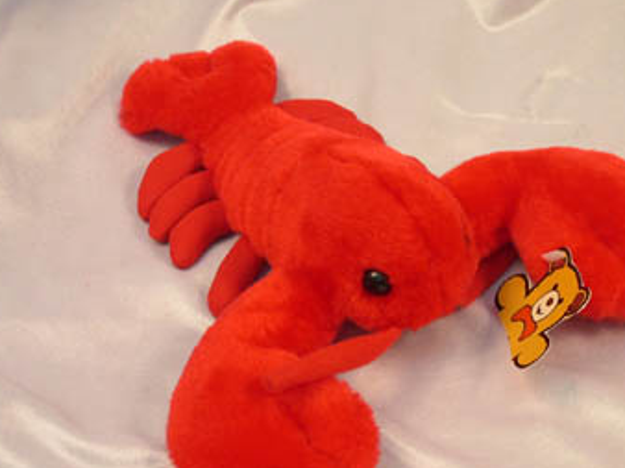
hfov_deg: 19.1
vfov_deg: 14.3
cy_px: 268
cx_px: 342
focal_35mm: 103
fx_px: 1858
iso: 100
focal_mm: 18.4
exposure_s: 1/46.9
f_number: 4.4
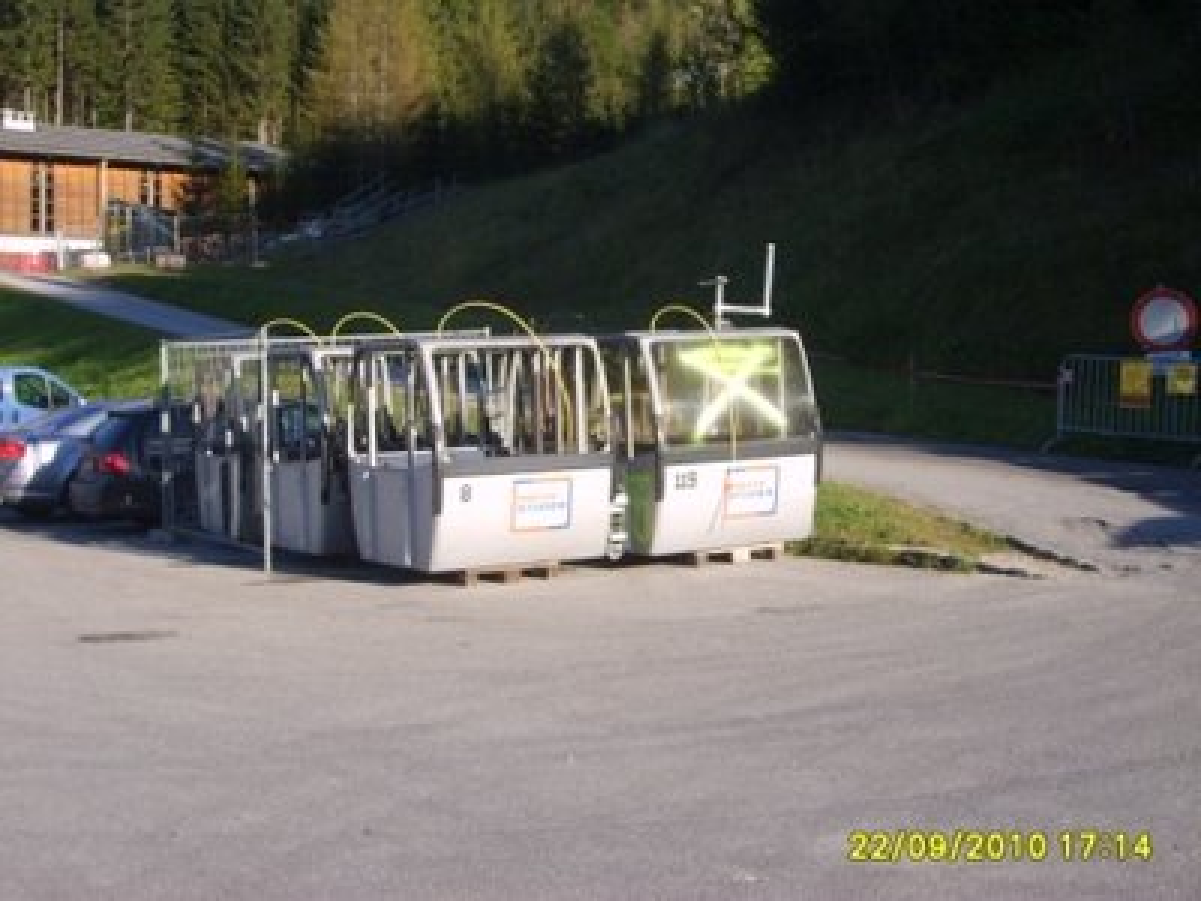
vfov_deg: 28.0
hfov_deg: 36.8
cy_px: 450
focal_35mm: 52
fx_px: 1804
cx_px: 600
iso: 50
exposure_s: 1/350
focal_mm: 8.7
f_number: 3.3
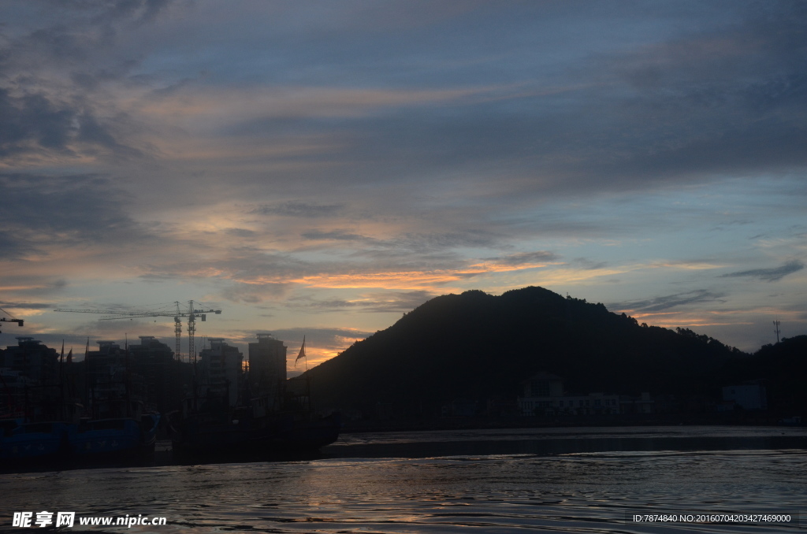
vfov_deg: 26.4
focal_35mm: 51
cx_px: 404
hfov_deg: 39.0
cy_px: 267
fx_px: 1141
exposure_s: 1/320
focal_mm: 34
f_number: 8
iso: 640
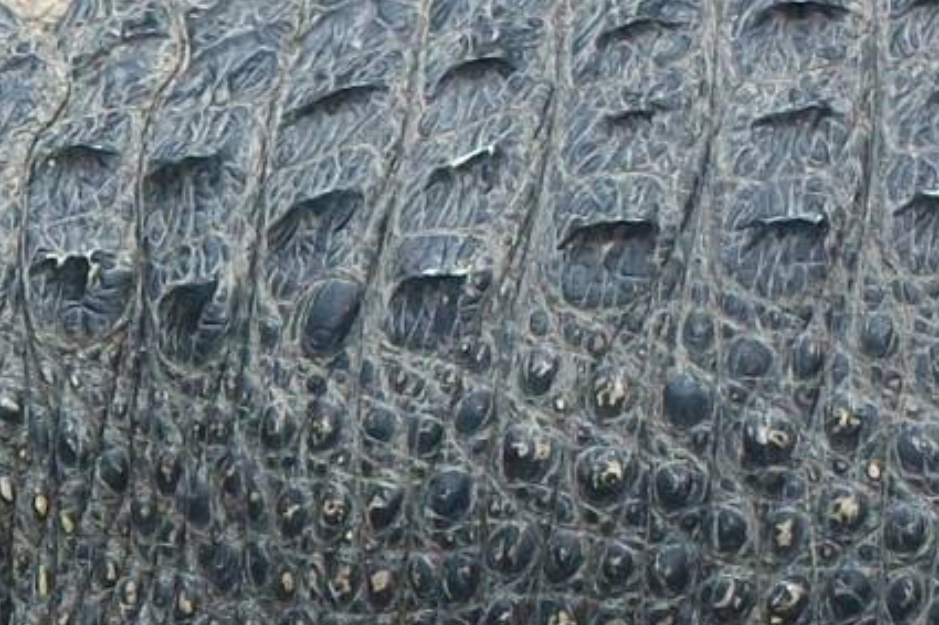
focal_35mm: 376
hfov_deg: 5.4
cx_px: -393
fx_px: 9803
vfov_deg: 3.6
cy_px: 830
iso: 137
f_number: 5.2
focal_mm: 17.1
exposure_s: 1/60
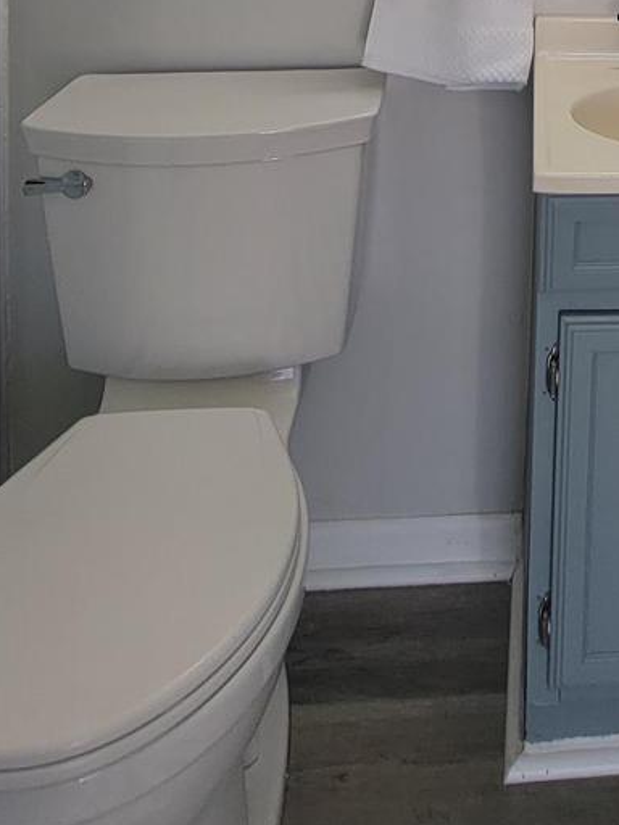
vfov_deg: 36.0
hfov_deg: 33.8
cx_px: 613
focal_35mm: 39
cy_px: -189
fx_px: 930
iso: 64
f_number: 2.2
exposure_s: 1/60
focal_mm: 2.2
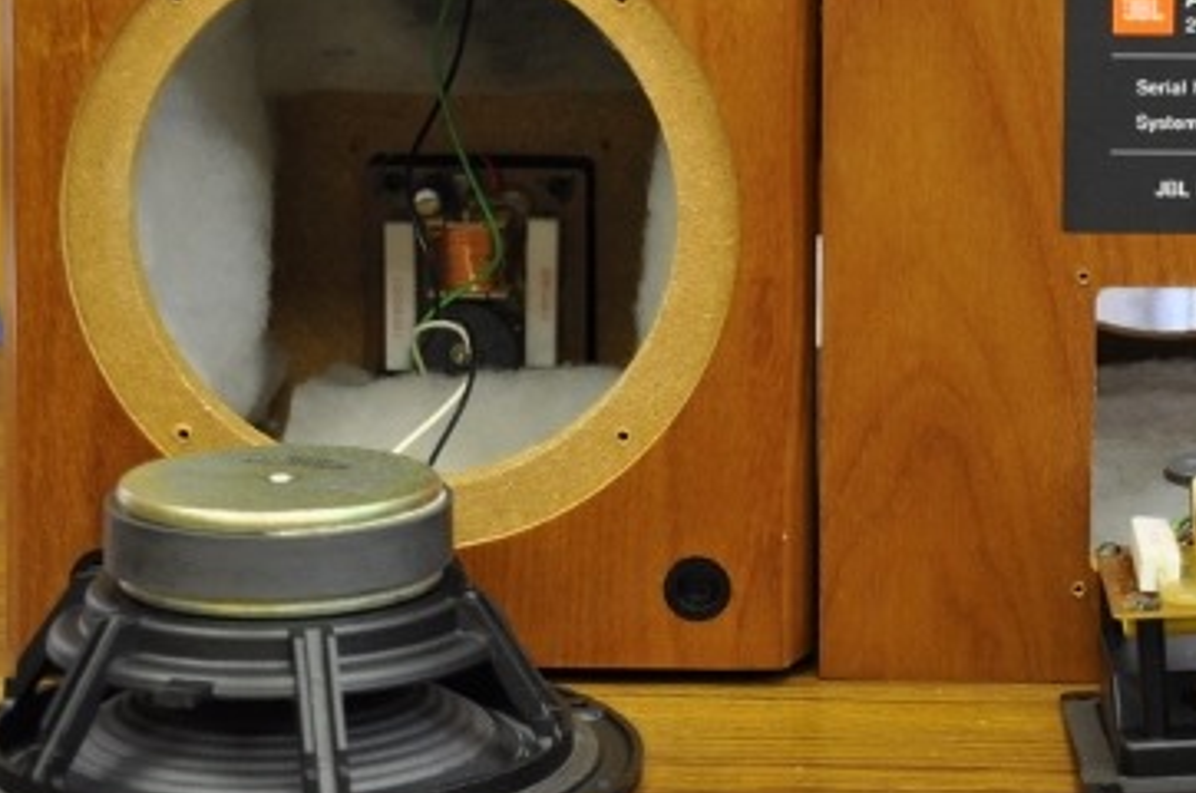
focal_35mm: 116
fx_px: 3850
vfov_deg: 11.7
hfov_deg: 17.6
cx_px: 783
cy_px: 74
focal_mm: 35
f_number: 5
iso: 500
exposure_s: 1/25
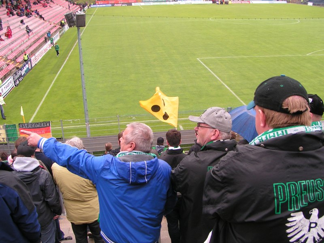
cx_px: 162
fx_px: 356
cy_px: 122
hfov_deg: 49.0
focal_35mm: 38
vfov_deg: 37.7
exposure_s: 1/125
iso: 50
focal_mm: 5.8
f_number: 5.6
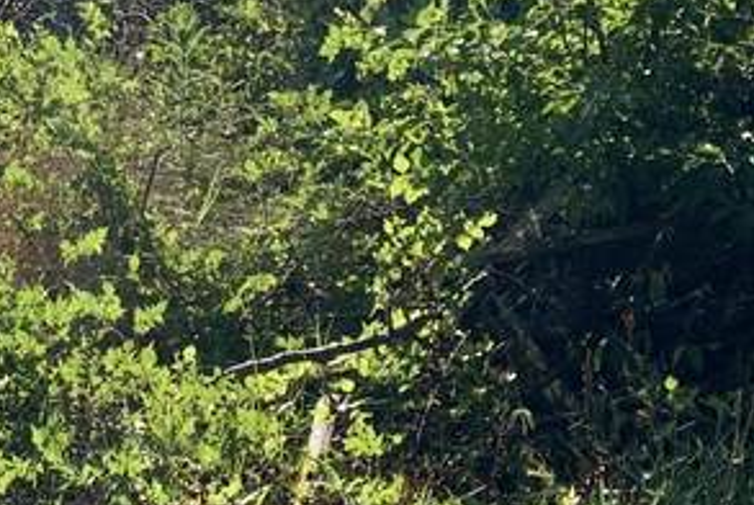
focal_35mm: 118
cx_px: -108
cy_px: -227
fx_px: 2474
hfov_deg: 16.7
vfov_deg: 11.2
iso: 25
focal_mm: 4.25
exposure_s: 1/2208
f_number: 1.8
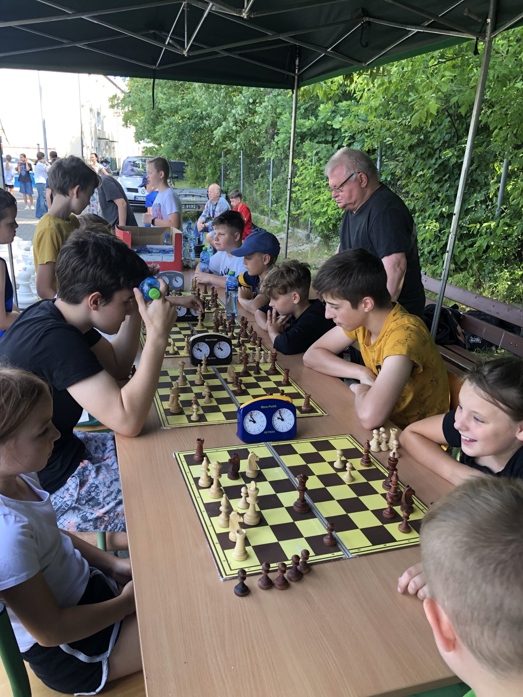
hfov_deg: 49.7
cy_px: 348
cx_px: 262
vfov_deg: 63.4
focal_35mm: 28
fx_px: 564
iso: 40
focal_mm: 4
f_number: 1.8
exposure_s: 1/120
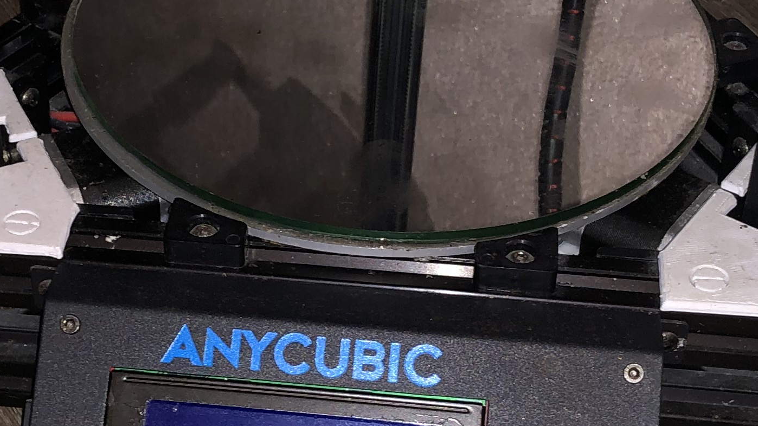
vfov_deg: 13.7
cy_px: 243
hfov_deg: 24.2
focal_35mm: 88
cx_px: 317
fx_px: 1769
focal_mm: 4
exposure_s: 1/17
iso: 40
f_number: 1.8
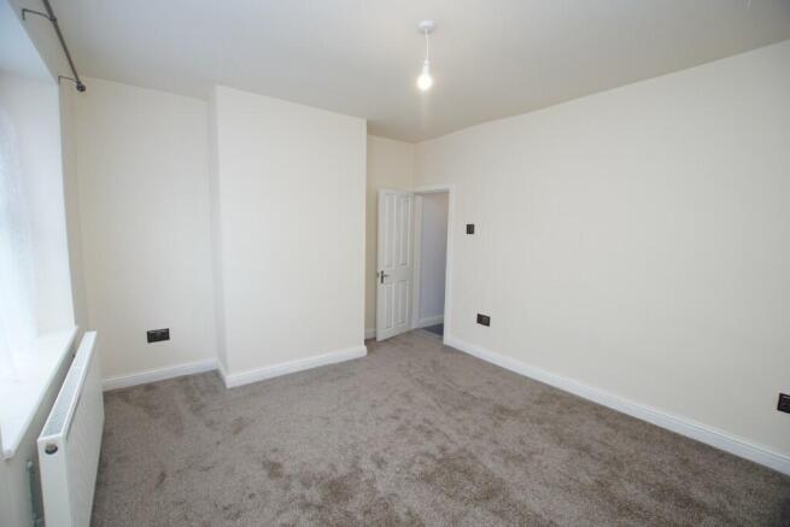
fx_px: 329
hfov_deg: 100.4
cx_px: 395
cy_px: 264
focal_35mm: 15
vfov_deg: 77.4
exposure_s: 1/60
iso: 320
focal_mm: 10
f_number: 3.5
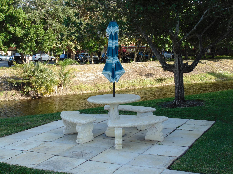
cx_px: 116
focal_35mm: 50
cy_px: 87
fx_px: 337
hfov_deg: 38.2
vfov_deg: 29.1
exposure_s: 1/320
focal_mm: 9
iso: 80
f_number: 3.5
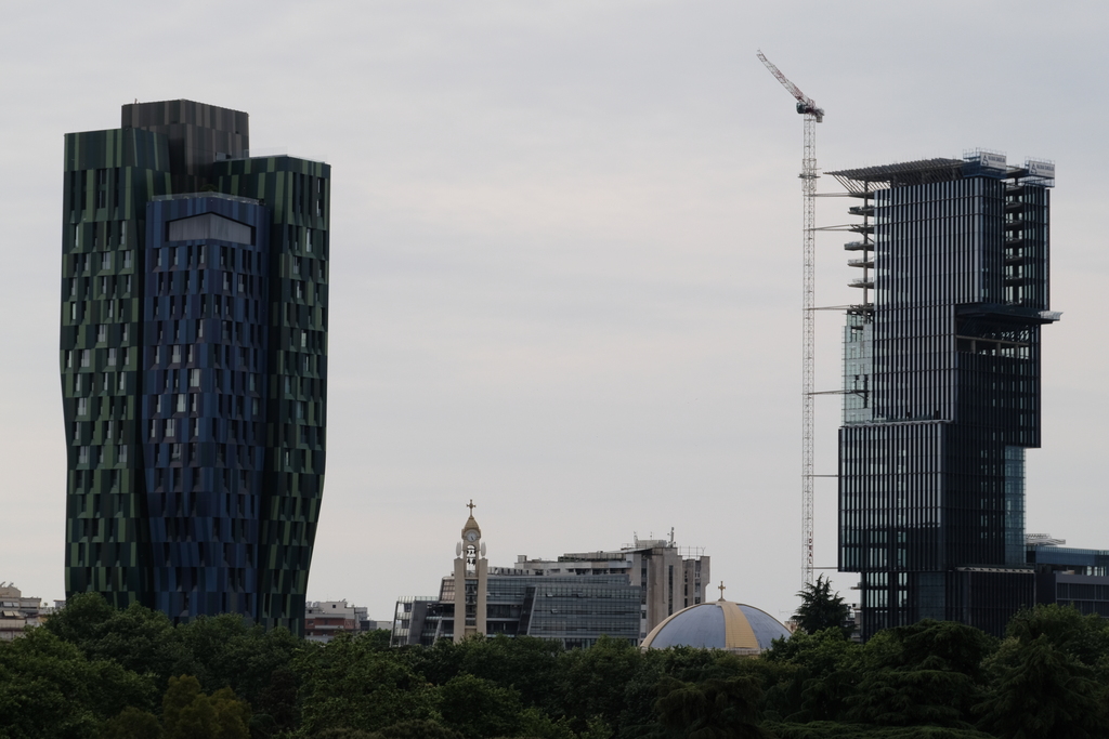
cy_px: 370
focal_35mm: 105
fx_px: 3235
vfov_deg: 13.0
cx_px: 554
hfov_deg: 19.5
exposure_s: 1/300
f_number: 5.6
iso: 160
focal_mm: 70
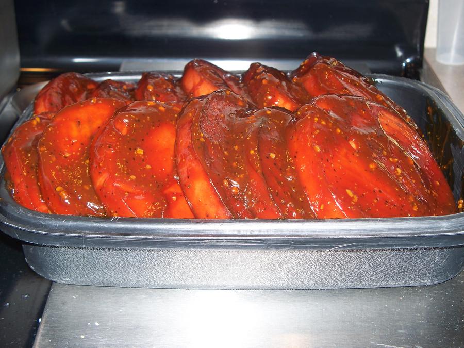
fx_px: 818
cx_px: 232
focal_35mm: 61
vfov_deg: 24.0
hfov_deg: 31.7
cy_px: 174
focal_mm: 12.89
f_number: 3.1
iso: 80
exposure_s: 1/80
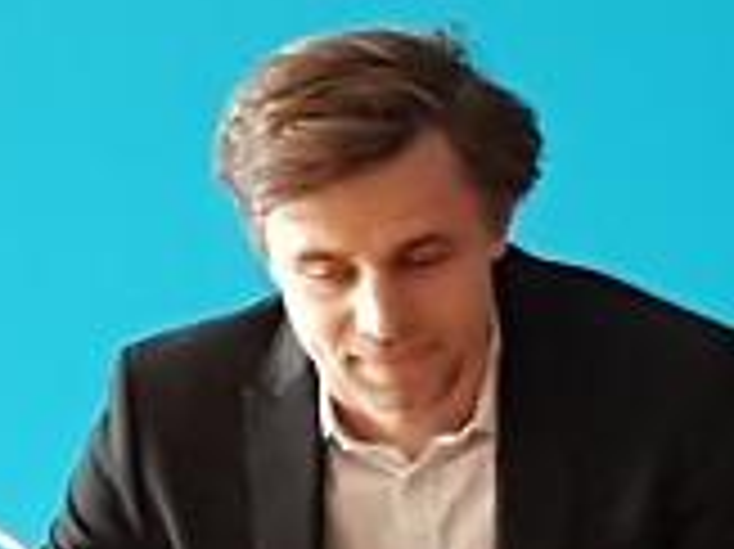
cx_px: 847
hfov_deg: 27.2
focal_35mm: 64
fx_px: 1356
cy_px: 495
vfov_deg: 22.3
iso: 200
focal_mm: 4.2
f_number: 1.7
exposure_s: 1/100
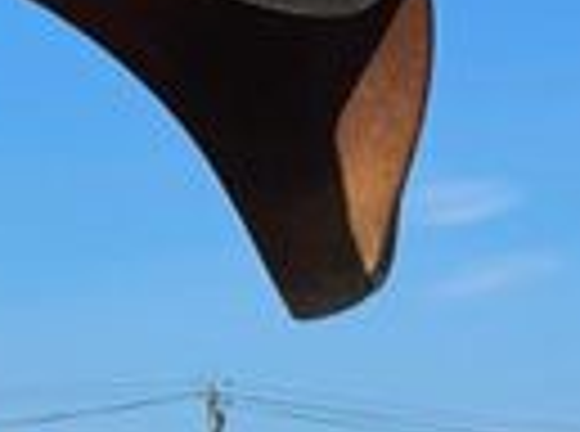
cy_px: -310
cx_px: -445
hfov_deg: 15.3
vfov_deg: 12.2
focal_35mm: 112
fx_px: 1871
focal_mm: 6.86
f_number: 1.78
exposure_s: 1/4016
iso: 80
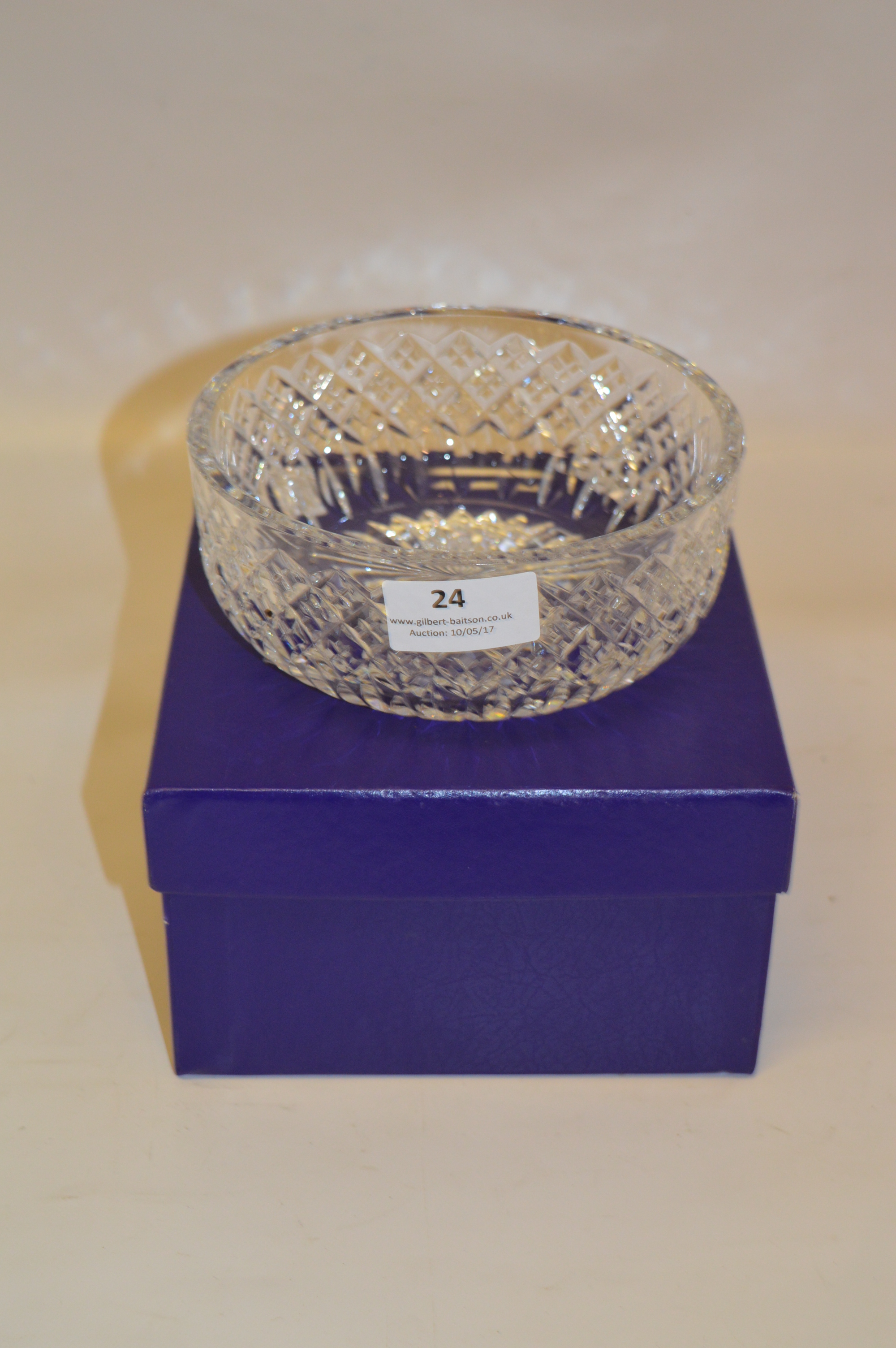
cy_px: 674
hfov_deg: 23.7
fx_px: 2132
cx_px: 448
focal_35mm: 57
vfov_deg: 35.1
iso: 720
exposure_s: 1/60
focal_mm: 38
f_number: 4.8
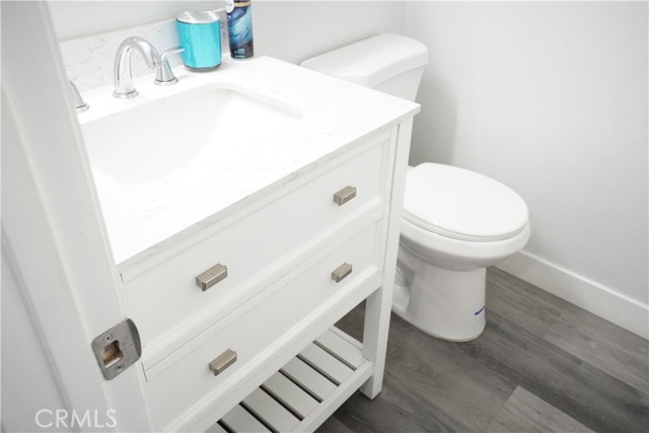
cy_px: 216
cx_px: 324
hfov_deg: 61.9
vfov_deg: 43.6
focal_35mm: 30
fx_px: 541
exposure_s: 1/250
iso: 3200
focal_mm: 20
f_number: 4.5
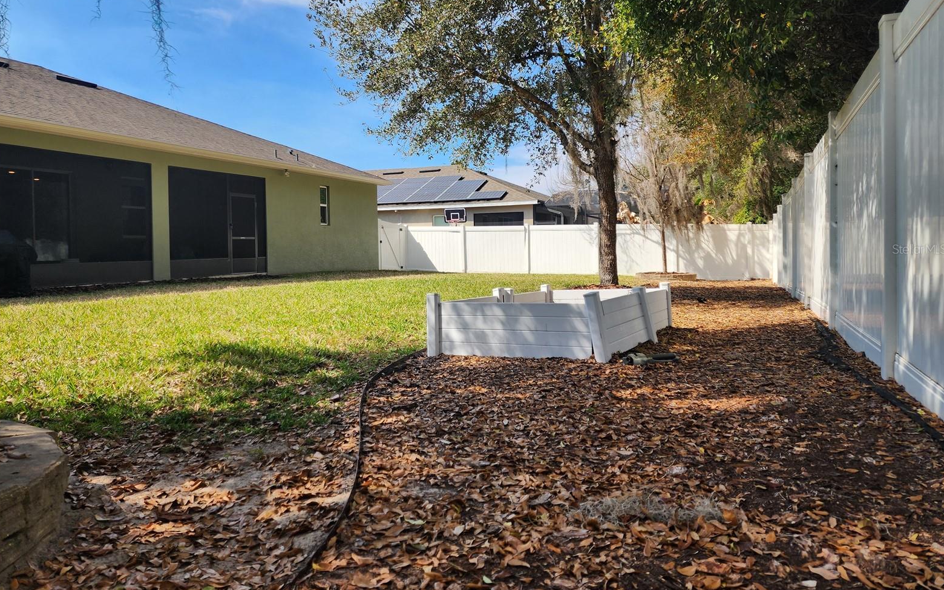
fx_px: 643
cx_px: 465
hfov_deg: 72.5
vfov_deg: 49.1
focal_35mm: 25
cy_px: 249
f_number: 1.8
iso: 12
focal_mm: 6.4
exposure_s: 1/611
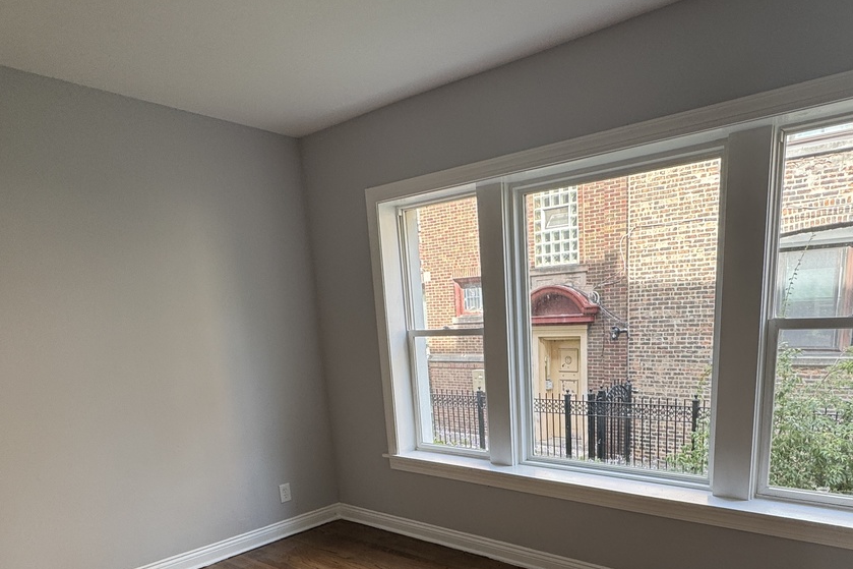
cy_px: 465
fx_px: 592
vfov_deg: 48.0
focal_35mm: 25
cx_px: 512
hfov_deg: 70.8
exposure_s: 1/99
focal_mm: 2.22
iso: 50
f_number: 2.2
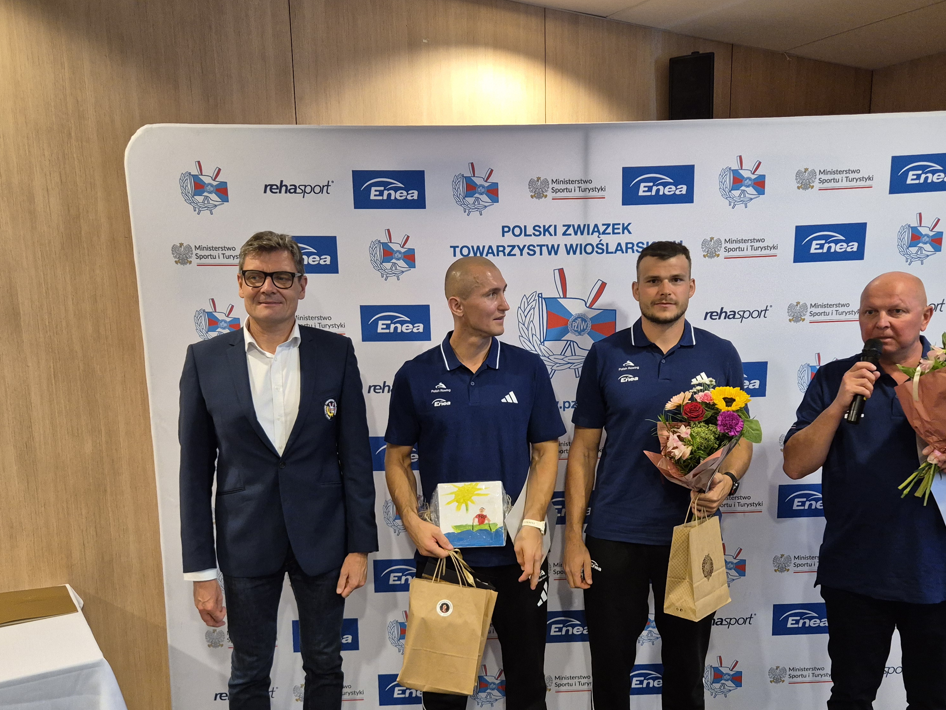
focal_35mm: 31
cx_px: 493
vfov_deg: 45.0
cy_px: 450
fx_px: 847
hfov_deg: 58.3
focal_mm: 5.4
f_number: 1.8
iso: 500
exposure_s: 1/120
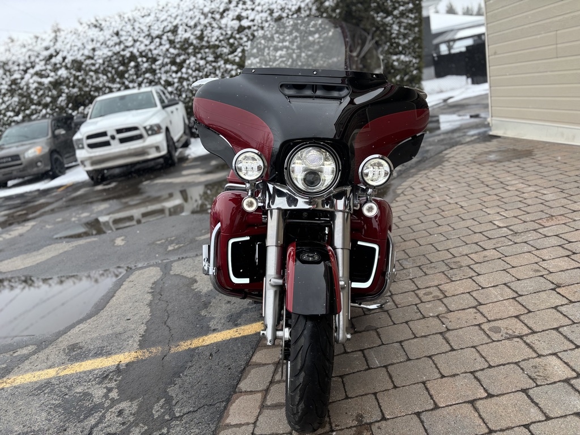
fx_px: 436
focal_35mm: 26
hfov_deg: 67.3
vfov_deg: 53.1
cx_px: 290
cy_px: 218
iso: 50
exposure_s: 1/1115
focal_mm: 5.96
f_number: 1.6
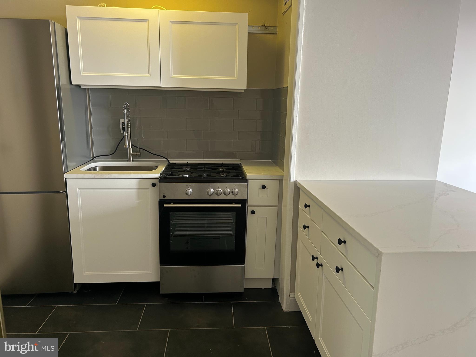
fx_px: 358
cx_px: 238
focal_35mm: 26
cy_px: 178
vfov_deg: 53.1
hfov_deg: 67.3
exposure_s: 1/60
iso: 125
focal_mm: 5.7
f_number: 1.5
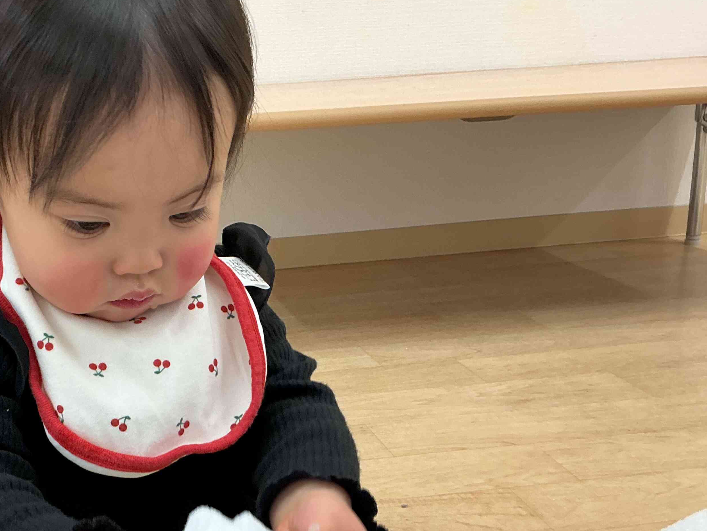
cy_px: 363
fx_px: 960
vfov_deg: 30.6
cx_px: 157
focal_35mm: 47
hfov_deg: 39.1
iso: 64
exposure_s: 1/100
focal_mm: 3
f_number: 1.8
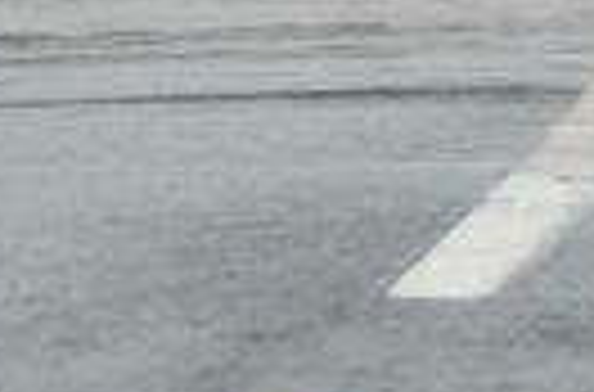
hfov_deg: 1.6
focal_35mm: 1276
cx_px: 1732
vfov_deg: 1.1
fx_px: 20979
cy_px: -653
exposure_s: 1/400
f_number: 8
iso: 500
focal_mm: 140
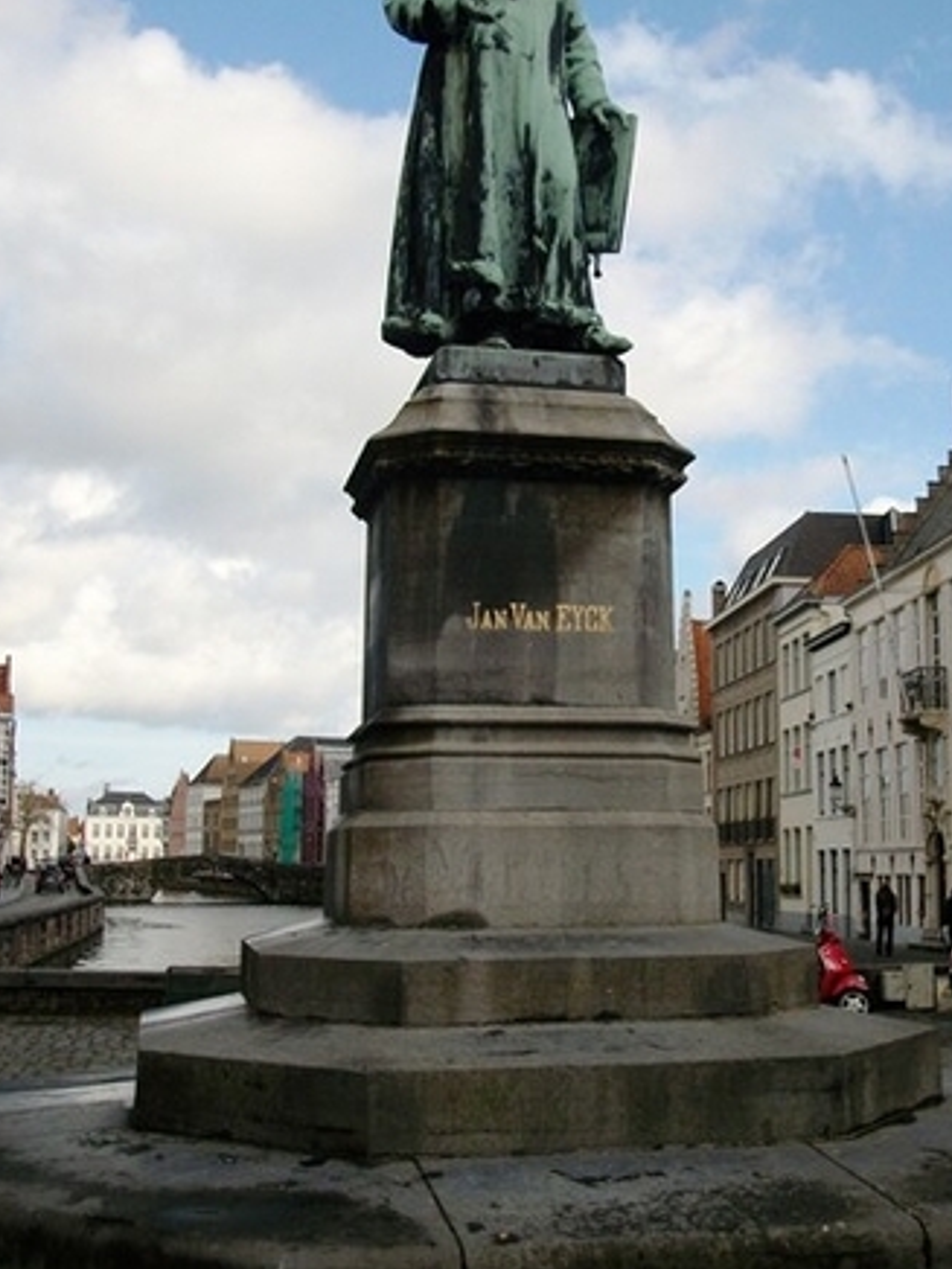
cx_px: 568
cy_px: 559
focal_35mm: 44
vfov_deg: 42.9
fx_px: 1613
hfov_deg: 32.8
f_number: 2.9
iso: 80
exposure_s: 1/1000
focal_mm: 5.7
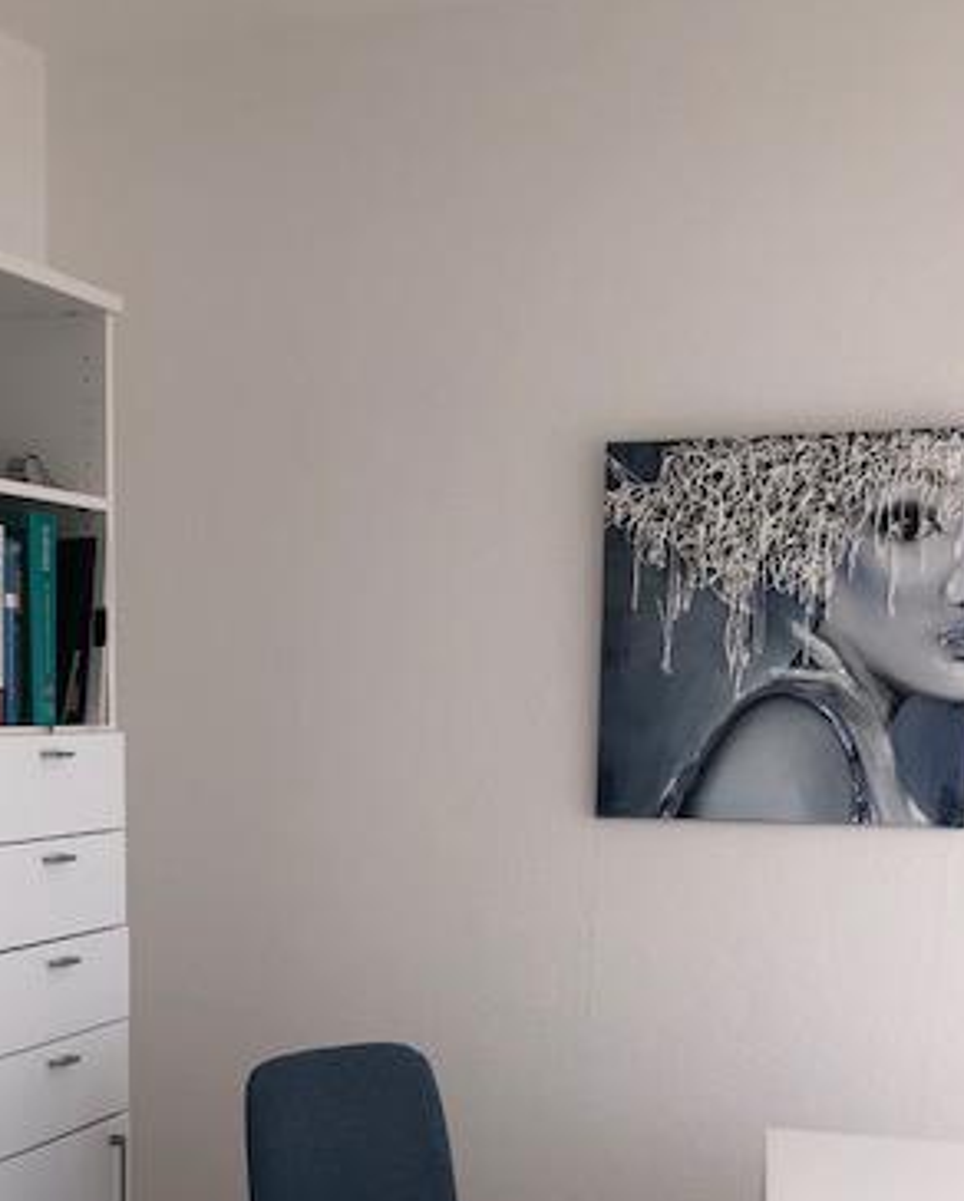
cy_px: 1043
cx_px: 419
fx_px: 1709
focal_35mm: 48
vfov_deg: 36.7
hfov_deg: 31.5
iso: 20
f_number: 1.8
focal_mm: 4
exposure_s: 1/107
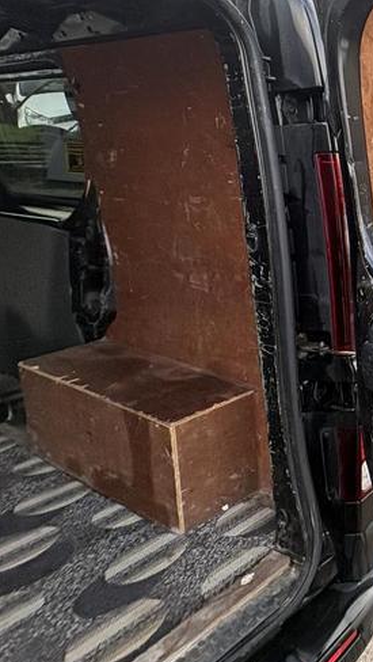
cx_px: 583
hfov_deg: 26.7
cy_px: 216
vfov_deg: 65.9
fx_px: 492
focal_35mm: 28
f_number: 2.2
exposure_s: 1/187
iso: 50
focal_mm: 2.22
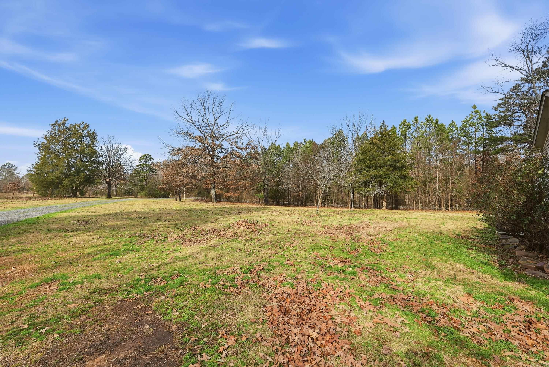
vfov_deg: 73.8
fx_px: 244
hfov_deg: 96.7
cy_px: 184
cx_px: 274
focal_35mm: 16
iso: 250
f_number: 9
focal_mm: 16
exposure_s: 1/1250
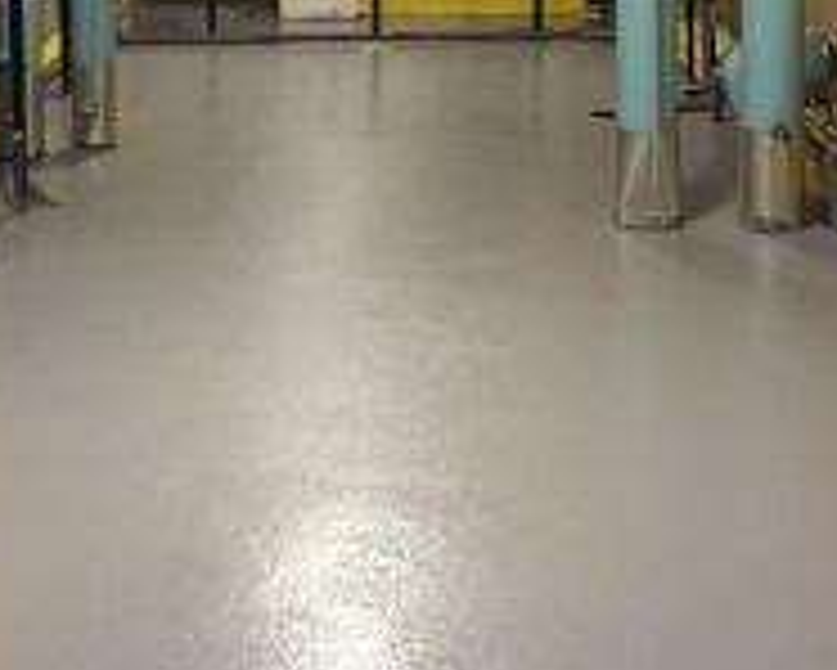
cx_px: 418
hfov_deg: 25.1
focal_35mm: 76
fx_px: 1884
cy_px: -106
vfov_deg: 19.2
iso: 250
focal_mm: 4.15
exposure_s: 1/15
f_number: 2.2
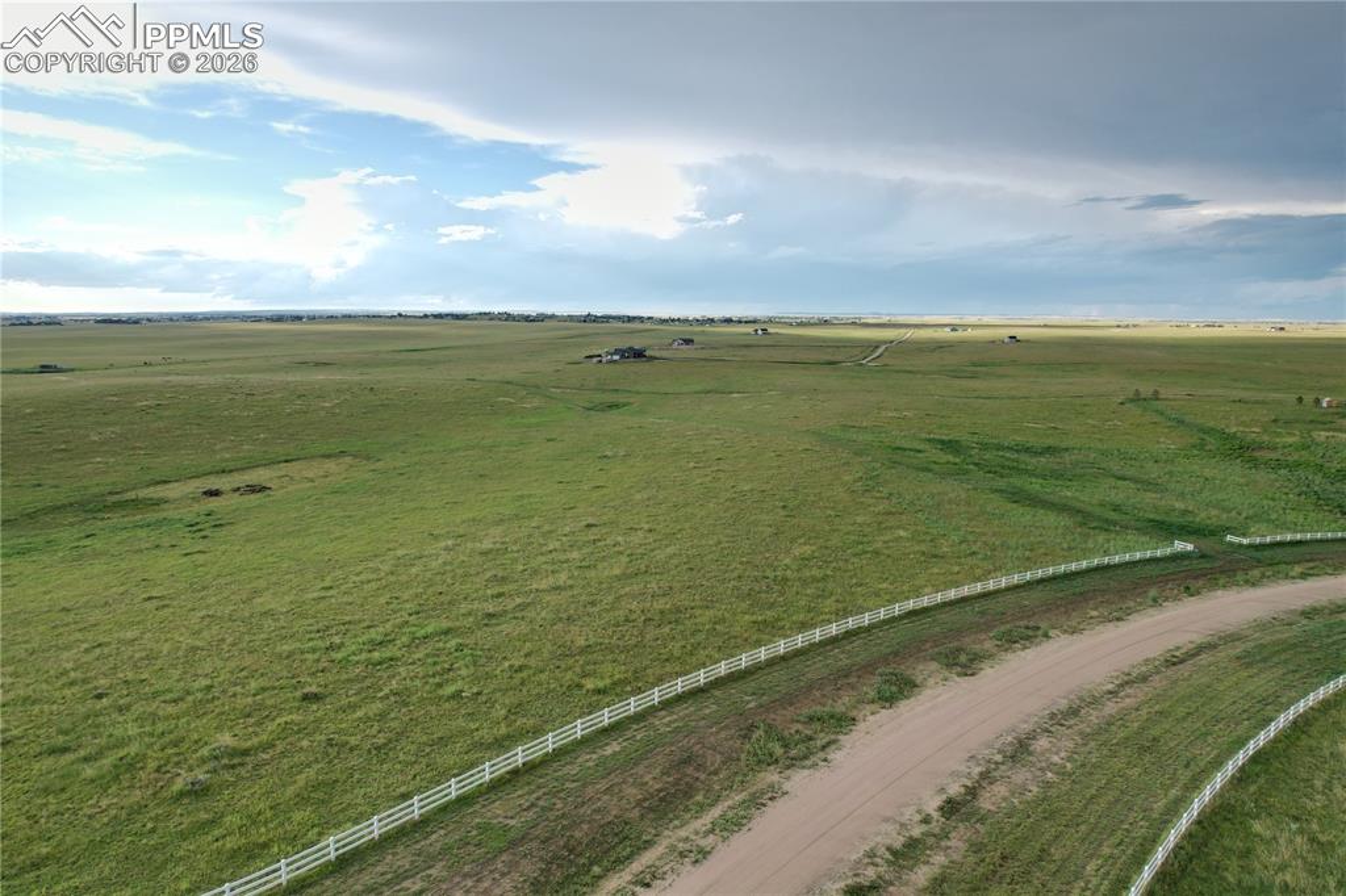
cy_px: 448
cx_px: 673
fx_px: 822
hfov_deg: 78.6
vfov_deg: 57.2
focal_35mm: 22
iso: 110
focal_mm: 8.38
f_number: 2.8
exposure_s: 1/1000
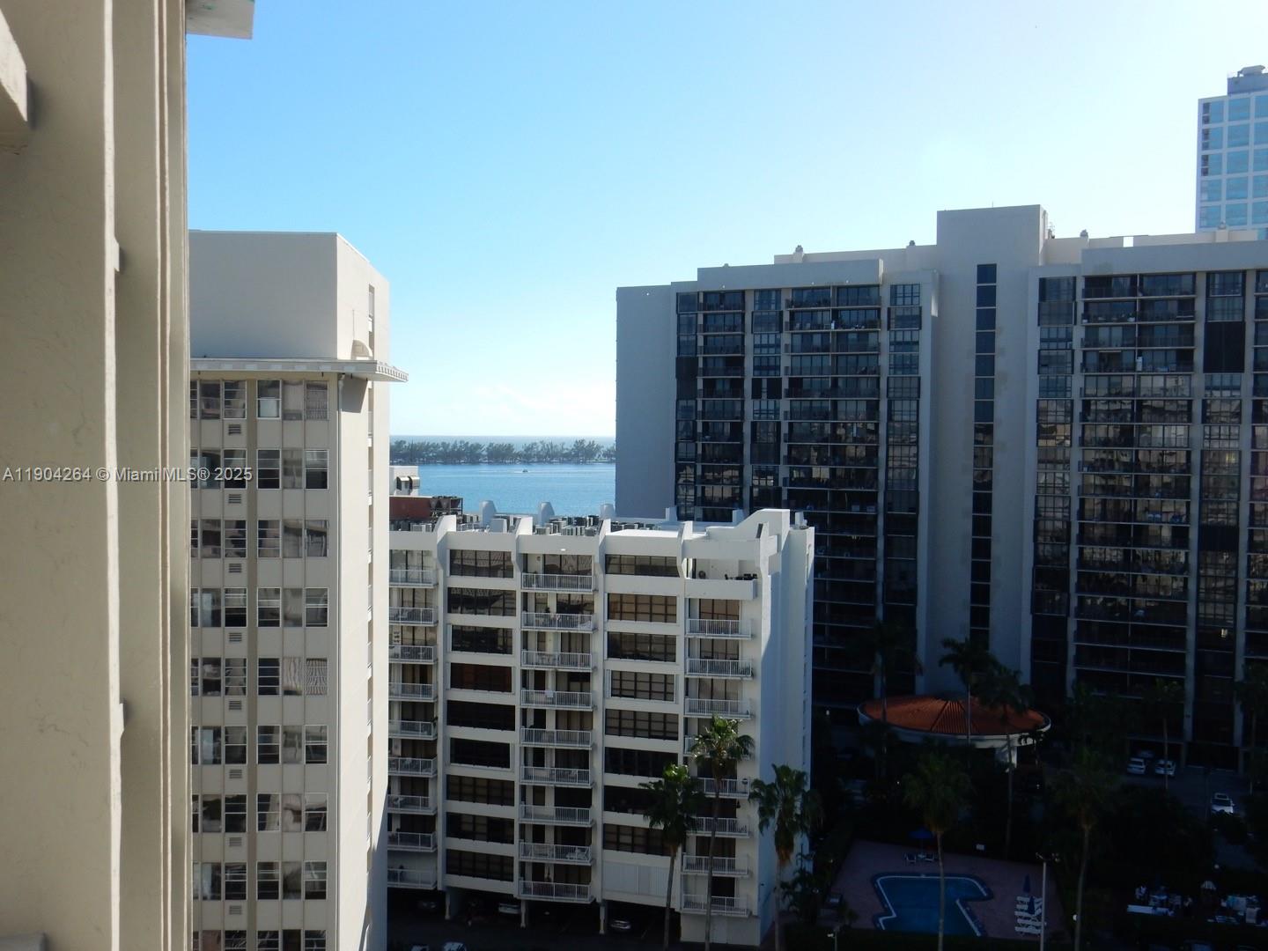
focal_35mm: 36
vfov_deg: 39.7
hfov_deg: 51.4
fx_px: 1319
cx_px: 634
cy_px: 476
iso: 125
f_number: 4
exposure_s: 1/1250
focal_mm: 6.4
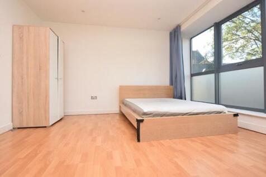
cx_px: 133
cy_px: 88
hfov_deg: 85.4
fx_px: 144
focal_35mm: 20
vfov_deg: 63.2
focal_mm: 13
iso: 280
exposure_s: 1/125
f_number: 5.6
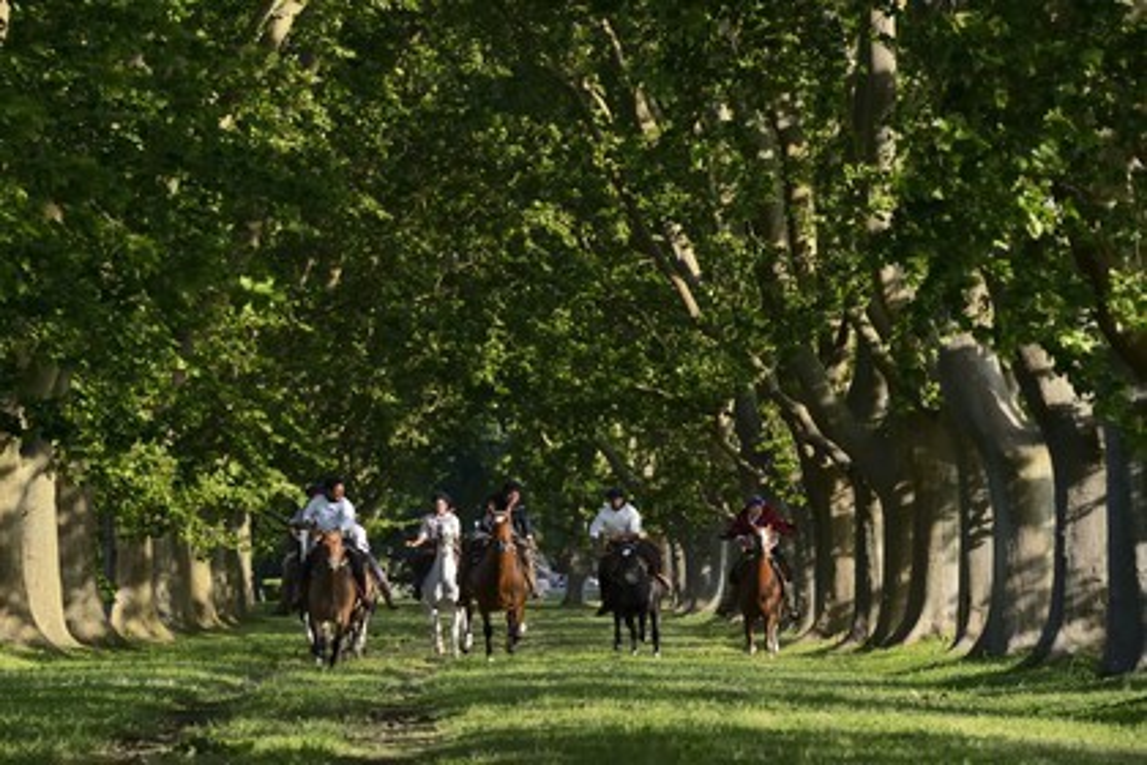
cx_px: 574
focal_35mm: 200
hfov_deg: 10.3
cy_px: 382
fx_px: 6372
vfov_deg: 6.9
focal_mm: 200
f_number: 7.1
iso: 800
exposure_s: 1/800
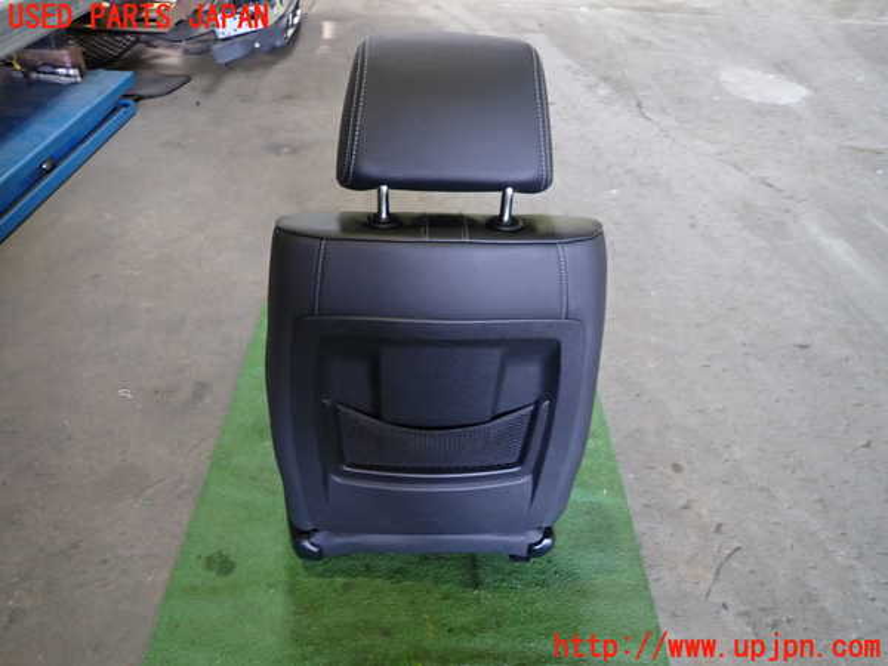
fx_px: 641
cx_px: 444
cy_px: 333
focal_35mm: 25
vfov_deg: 54.9
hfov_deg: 69.4
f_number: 2
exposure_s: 1/30
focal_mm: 4.5
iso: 320
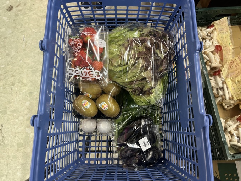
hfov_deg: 67.3
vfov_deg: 53.1
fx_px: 181
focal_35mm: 26
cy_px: 90
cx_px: 120
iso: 125
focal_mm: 5.1
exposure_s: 1/100
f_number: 1.6
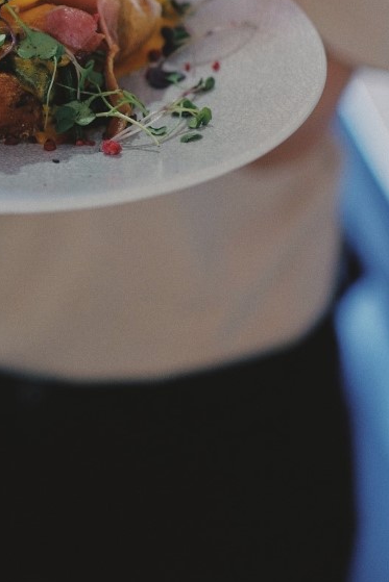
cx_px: -10
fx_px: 2802
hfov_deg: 7.9
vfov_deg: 11.8
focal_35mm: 173
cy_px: 61
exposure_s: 1/640
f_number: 1.2
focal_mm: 56
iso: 800
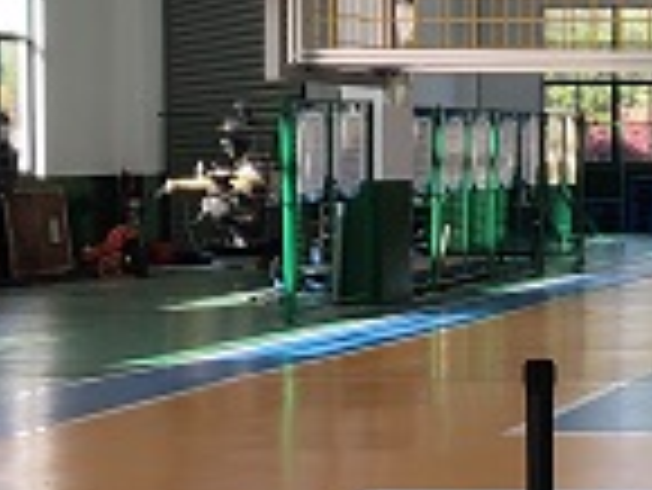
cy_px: 198
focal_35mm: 124
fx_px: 2338
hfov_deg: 14.4
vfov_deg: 12.0
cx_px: 1084
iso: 50
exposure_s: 1/354
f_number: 1.8
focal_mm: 4.35
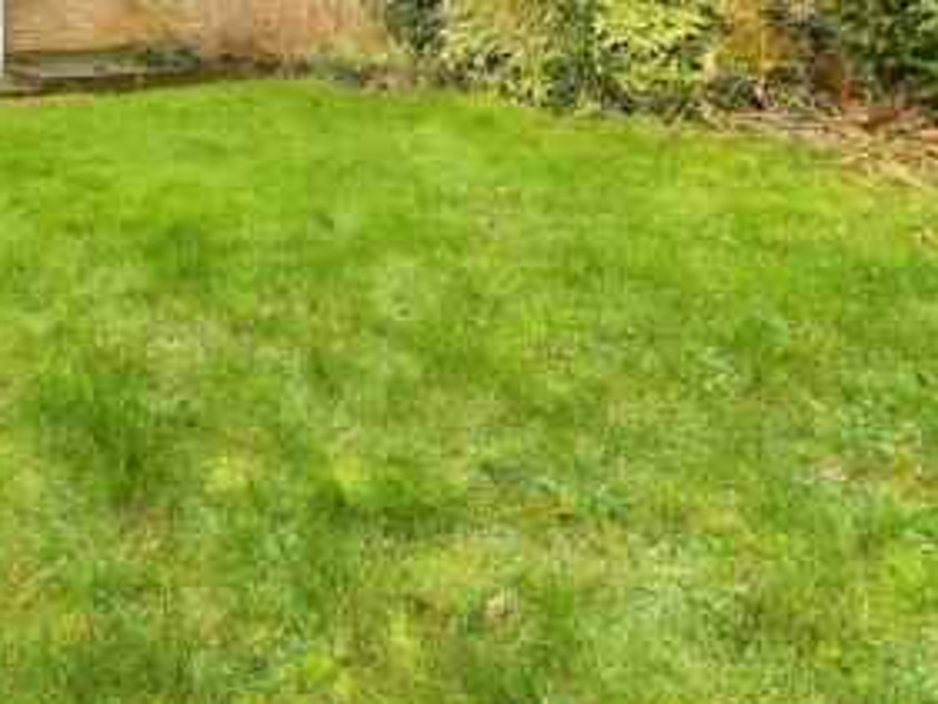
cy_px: 35
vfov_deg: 25.1
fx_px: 1518
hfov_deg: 33.6
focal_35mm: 56
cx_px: 225
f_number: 8
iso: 160
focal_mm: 17
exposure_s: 1/80
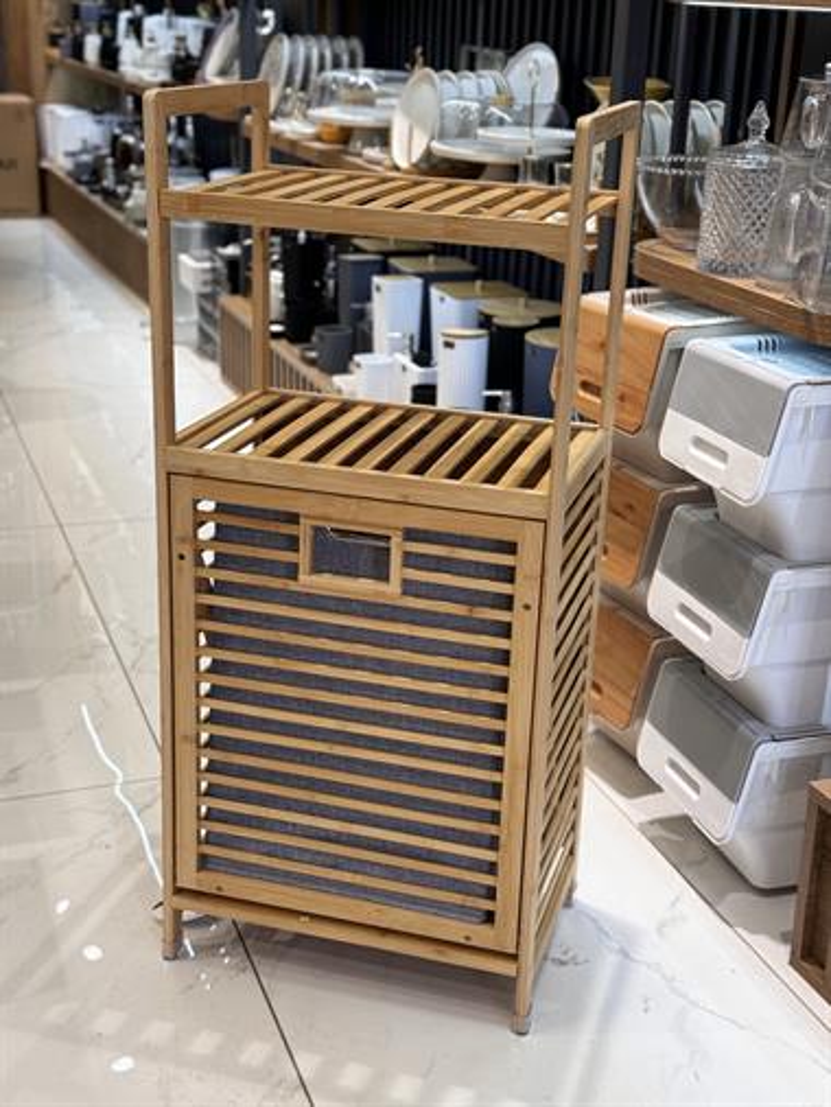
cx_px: 416
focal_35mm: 48
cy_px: 554
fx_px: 1535
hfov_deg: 30.3
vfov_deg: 39.6
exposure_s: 1/100
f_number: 1.78
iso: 50
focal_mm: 6.86
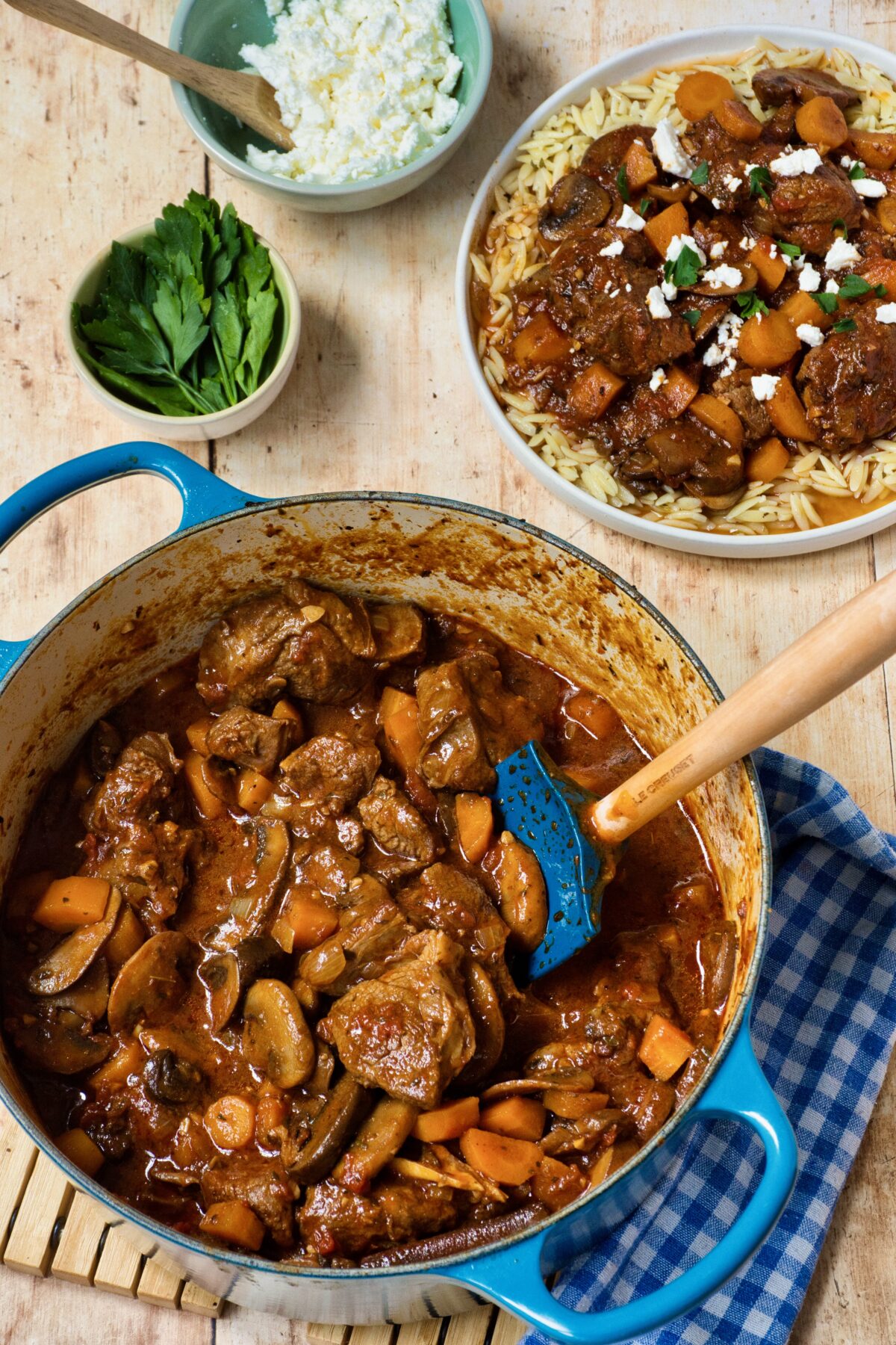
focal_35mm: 105
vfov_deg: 19.5
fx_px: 3920
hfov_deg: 13.0
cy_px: 672
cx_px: 448
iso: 1250
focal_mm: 70
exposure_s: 1/8
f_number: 9
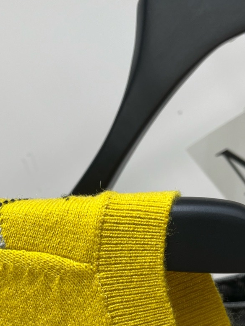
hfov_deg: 25.5
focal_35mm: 57
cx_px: 73
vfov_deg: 32.9
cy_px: 259
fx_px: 538
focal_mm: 5.1
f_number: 1.6
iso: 50
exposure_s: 1/100
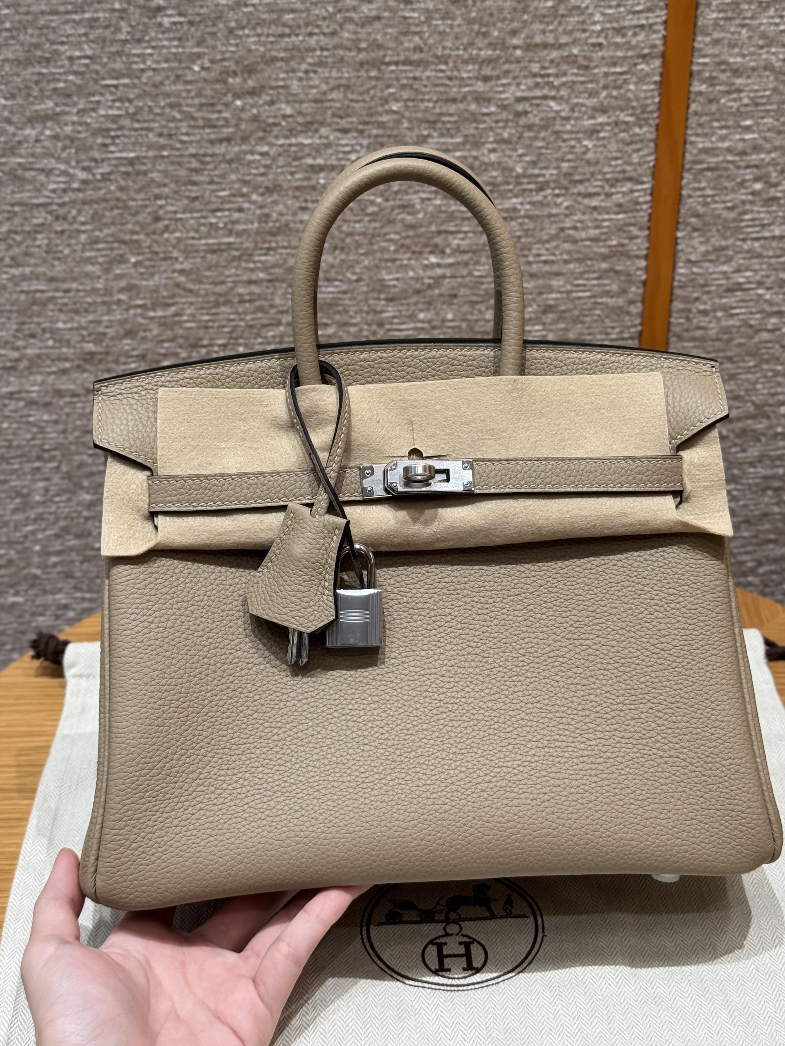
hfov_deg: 28.0
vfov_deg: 36.8
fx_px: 1572
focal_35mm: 52
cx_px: 422
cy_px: 538
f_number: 1.78
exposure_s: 1/100
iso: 80
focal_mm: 6.76
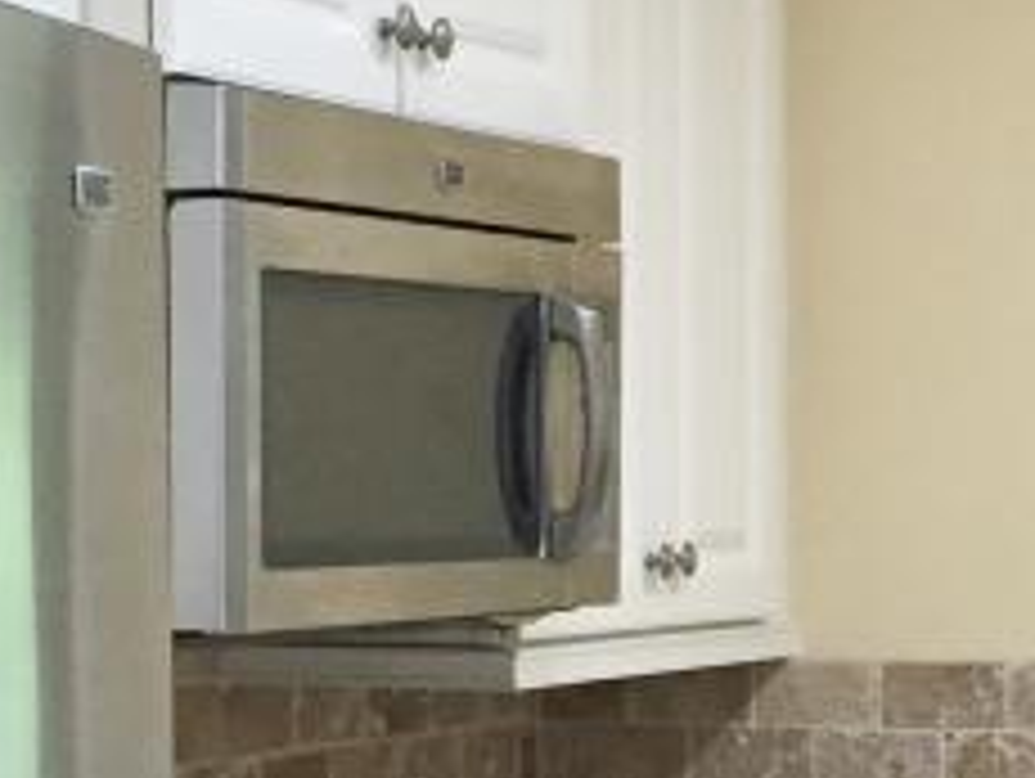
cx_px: 896
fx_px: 3861
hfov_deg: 15.1
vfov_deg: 11.4
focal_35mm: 129
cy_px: 809
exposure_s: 1/30
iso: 200
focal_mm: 4.15
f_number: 2.2
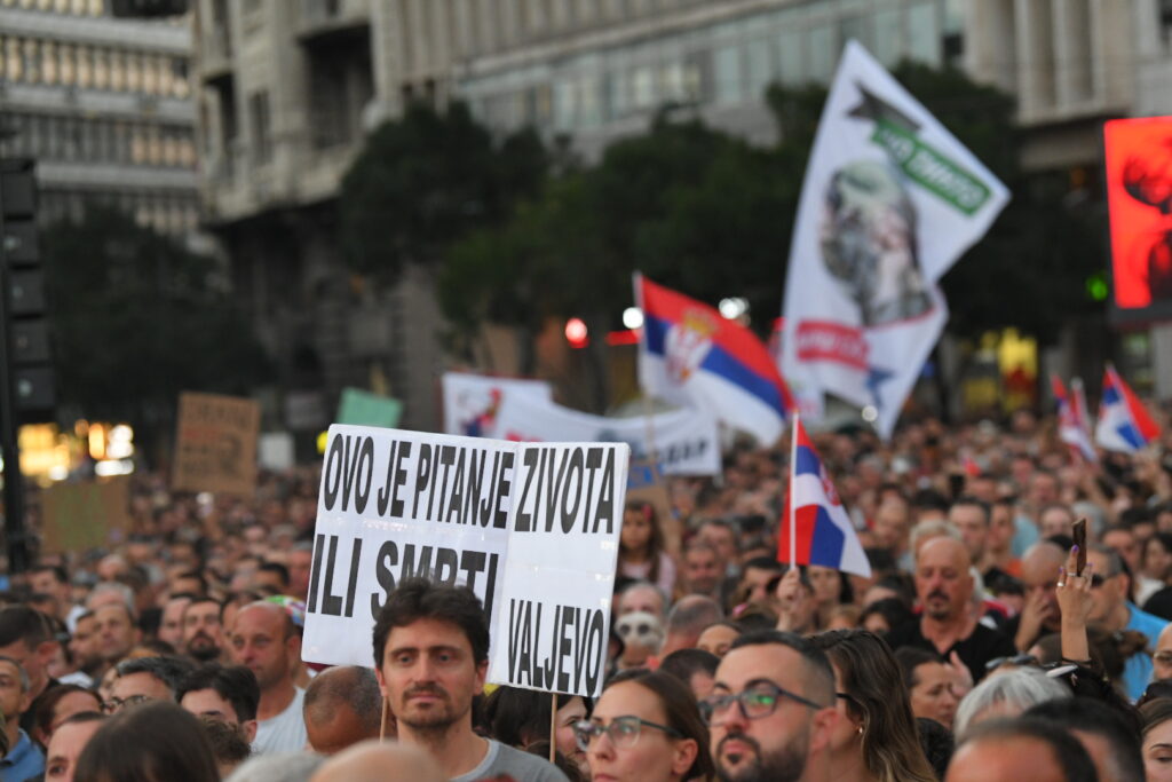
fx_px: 4070
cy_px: 391
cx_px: 586
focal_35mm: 125
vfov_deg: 11.0
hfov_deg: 16.4
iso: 3200
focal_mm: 125
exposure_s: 1/250
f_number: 4
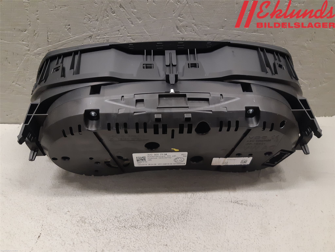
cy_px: 126
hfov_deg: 67.3
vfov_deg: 53.1
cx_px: 168
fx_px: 252
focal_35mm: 26
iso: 160
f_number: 1.7
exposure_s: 1/50
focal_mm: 3.93
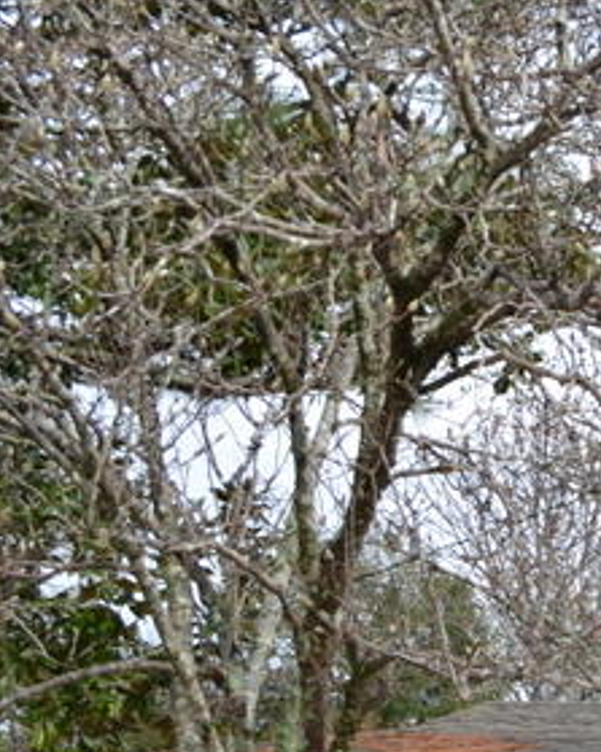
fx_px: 2069
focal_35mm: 93
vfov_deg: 19.7
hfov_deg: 14.6
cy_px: 840
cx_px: 1075
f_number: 4
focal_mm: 18
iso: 100
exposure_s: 1/200
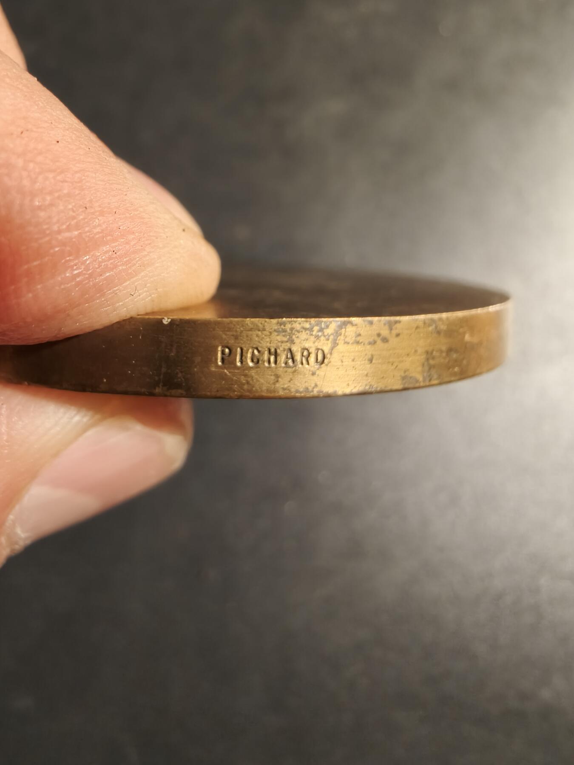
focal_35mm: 23
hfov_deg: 58.9
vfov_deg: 73.9
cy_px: 382
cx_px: 287
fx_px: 509
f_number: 2
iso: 200
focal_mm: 2.32
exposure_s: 1/100
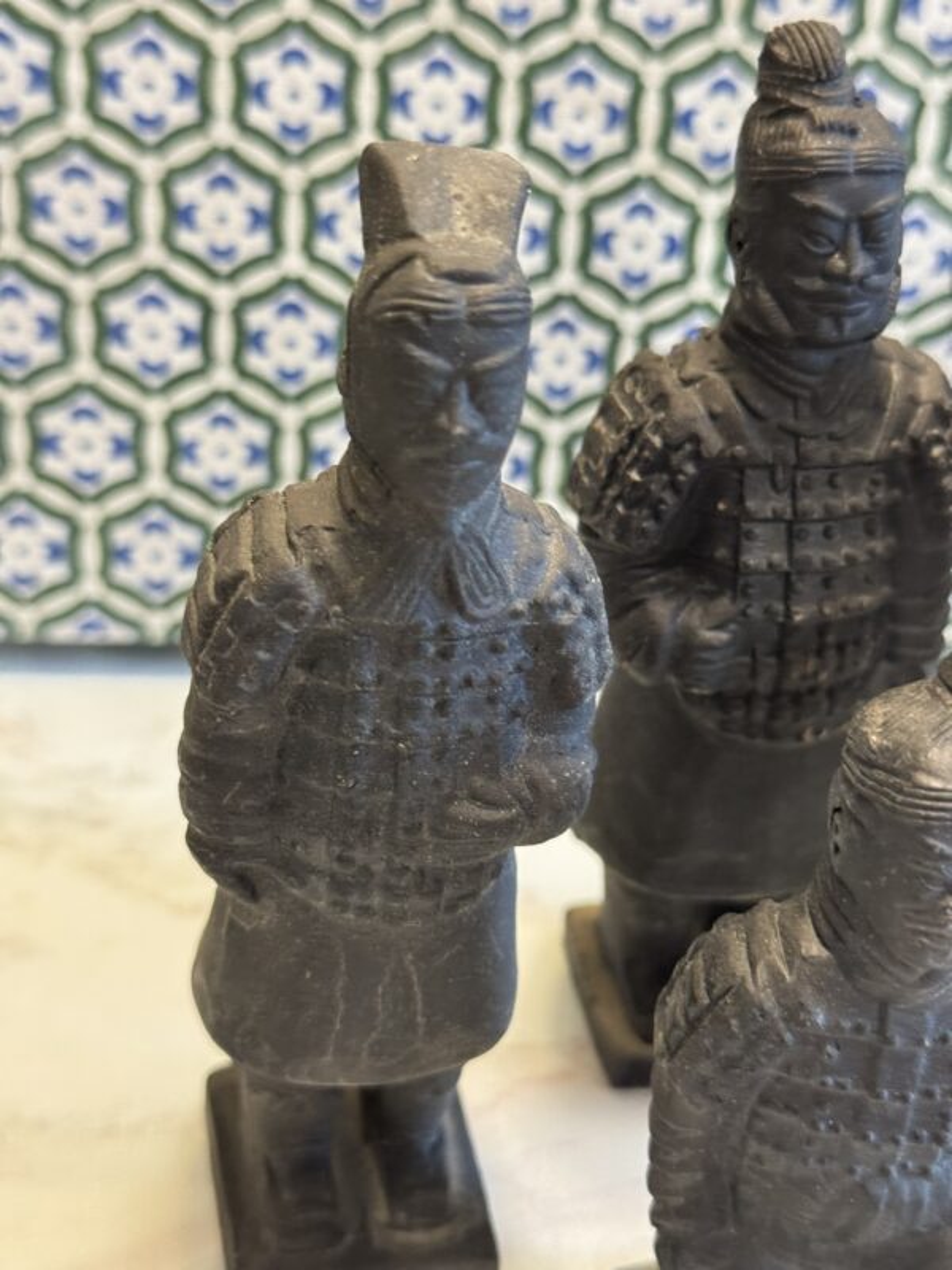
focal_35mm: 48
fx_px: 1760
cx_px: 476
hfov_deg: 30.3
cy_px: 635
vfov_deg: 39.7
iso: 400
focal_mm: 6.76
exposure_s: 1/40
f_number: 1.78
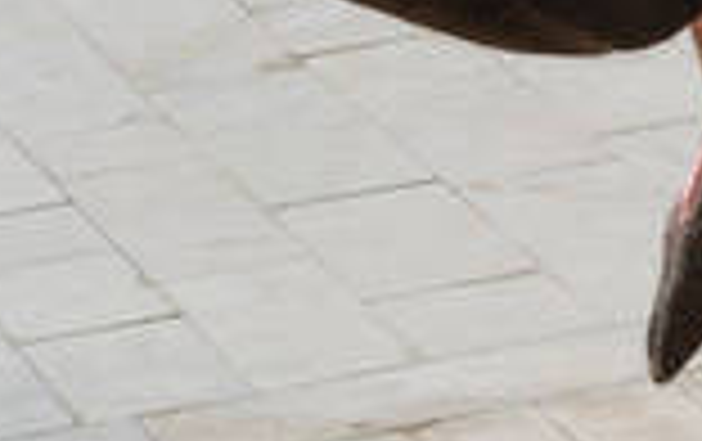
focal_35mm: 315
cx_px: 1503
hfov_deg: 6.4
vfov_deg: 4.1
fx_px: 6035
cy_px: -508
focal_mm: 46
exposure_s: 1/320
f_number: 7.1
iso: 100
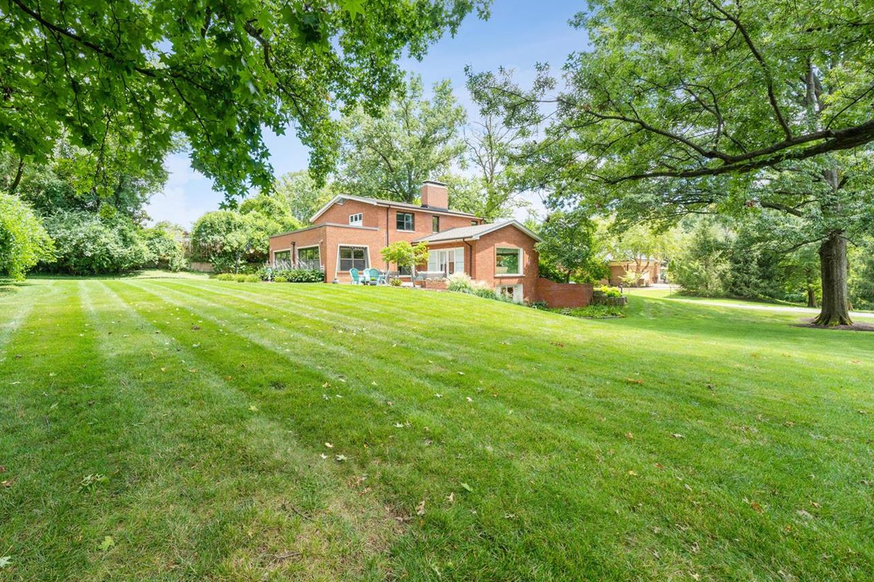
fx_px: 364
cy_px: 280
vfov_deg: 77.3
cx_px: 376
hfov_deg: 99.8
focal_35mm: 15
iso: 100
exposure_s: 1/50
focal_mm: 12
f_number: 8
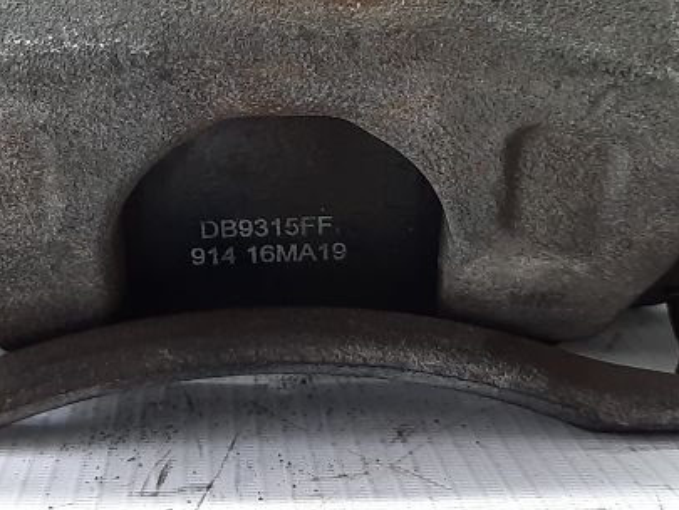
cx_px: 293
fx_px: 1452
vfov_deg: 19.4
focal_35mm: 74
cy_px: 17
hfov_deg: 26.3
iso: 125
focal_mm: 4.6
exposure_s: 1/60
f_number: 2
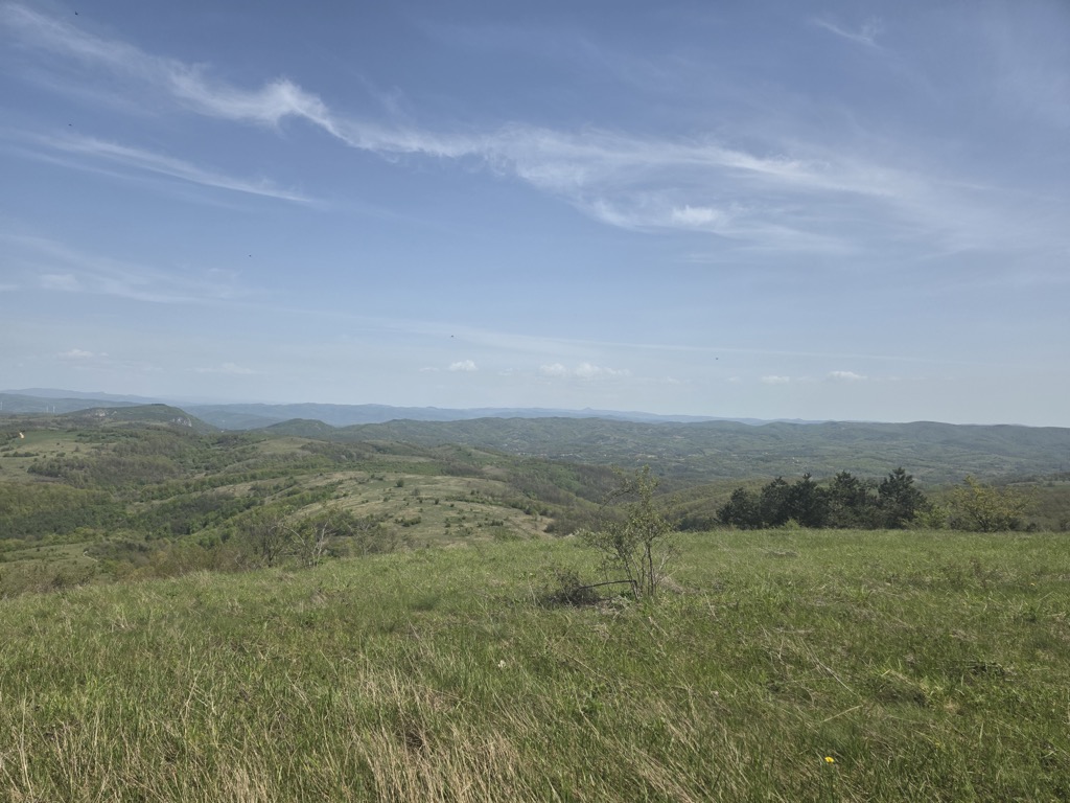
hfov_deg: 73.9
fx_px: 711
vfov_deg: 58.9
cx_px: 535
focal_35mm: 23
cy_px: 402
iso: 64
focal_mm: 6.3
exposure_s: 1/7944
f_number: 1.7
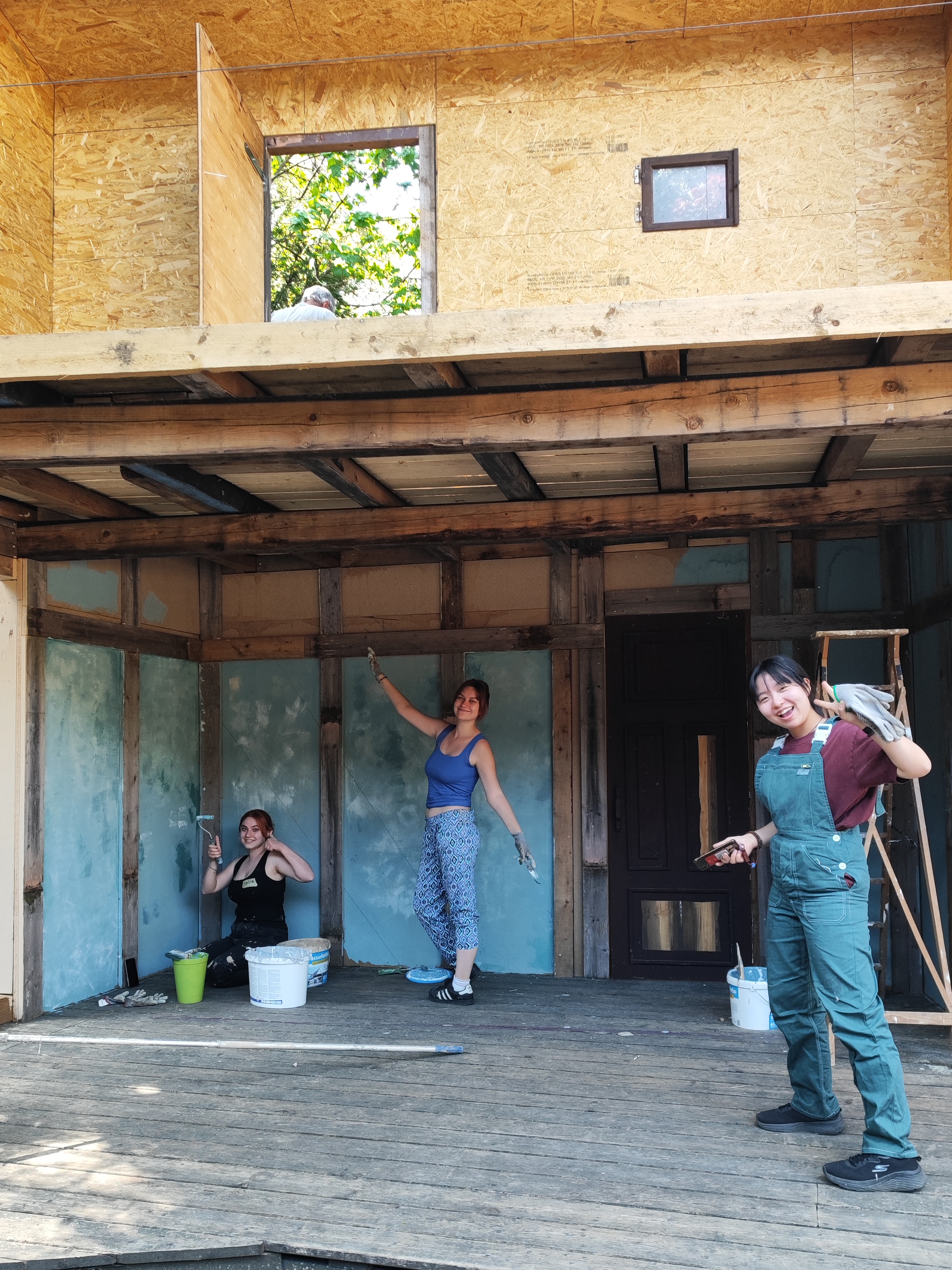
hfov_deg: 49.7
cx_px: 474
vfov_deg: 63.3
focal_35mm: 28
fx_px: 1027
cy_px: 707
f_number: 1.89
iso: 179
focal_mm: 5.89
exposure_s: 1/100
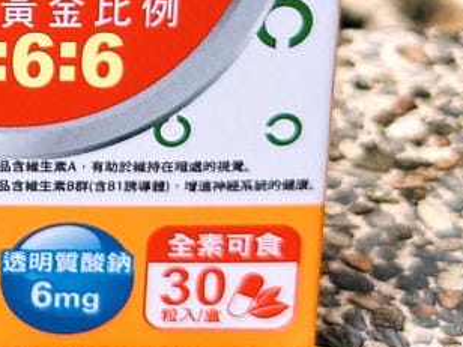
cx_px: -260
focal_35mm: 187
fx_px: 2501
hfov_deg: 10.2
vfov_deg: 7.7
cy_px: -240
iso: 50
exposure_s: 1/121
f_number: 1.78
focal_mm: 6.86
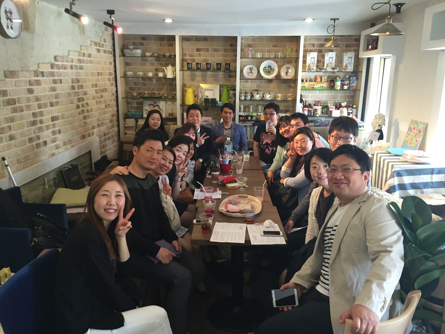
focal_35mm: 29
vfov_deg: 48.2
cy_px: 167
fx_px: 373
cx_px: 222
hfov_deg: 61.7
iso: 125
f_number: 2.2
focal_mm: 4.15
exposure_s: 1/30
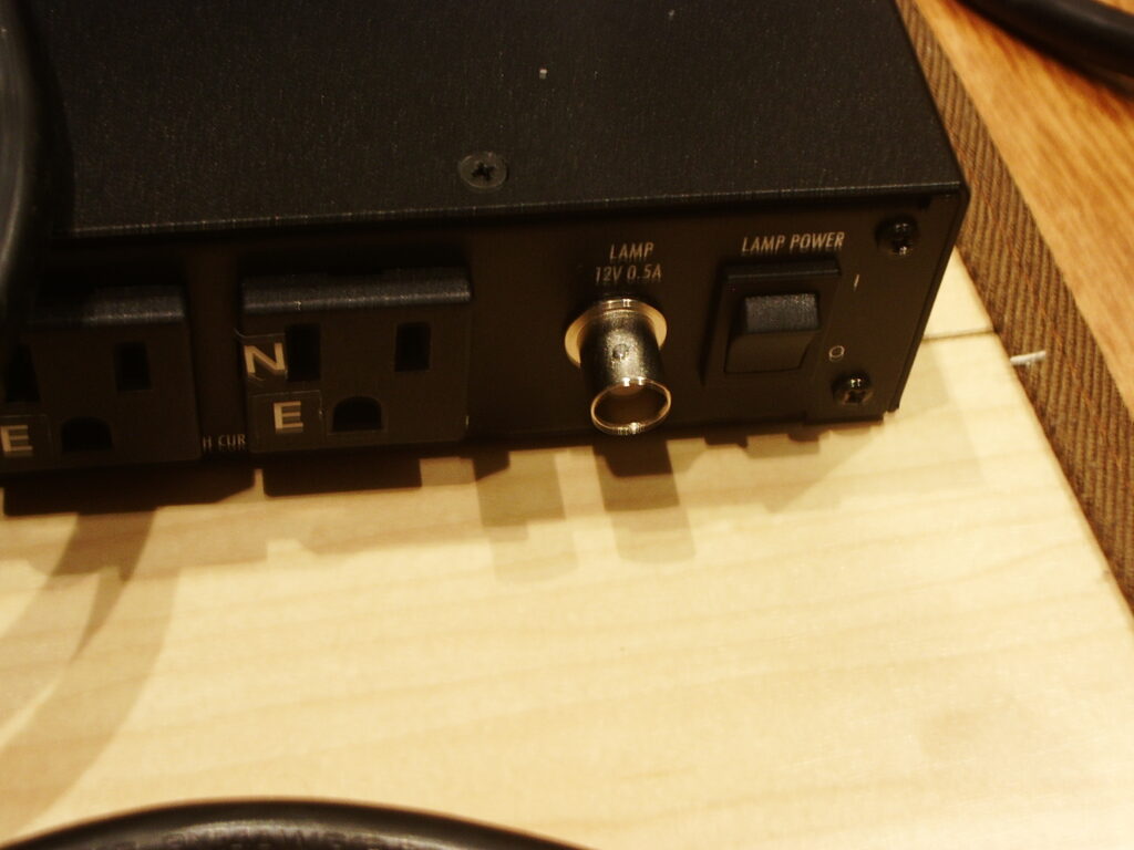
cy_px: 425
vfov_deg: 23.7
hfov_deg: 31.2
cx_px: 567
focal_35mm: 62
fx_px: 2031
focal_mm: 10.2
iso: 100
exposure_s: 1/4
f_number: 3.5
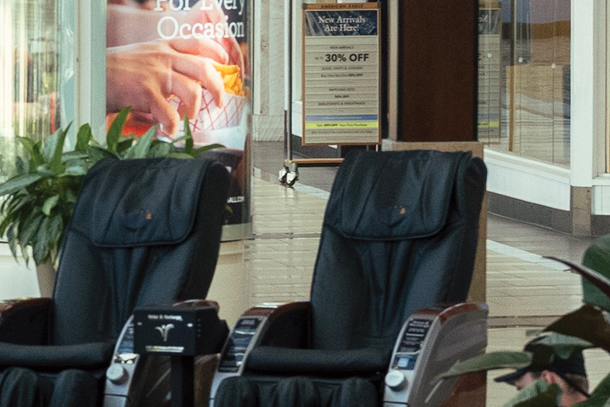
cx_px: -956
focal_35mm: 438
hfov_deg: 4.6
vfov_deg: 3.1
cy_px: -387
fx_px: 7420
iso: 1600
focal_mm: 70
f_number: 5.6
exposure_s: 1/320
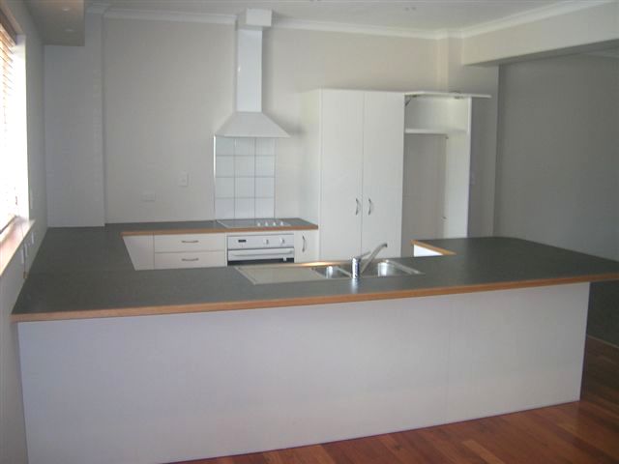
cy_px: 232
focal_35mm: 35
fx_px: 626
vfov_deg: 40.7
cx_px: 310
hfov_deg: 52.6
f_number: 2.8
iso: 50
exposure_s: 1/30
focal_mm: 5.4
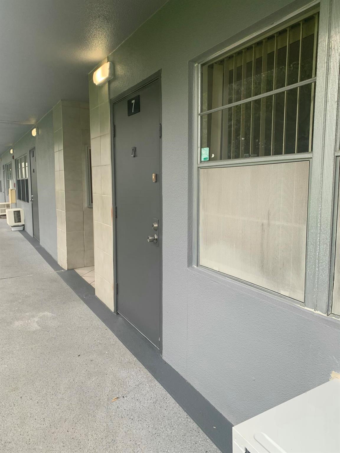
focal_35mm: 26
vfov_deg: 67.3
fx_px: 340
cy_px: 226
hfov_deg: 53.1
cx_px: 170
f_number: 1.8
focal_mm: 4.25
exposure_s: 1/121
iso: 32
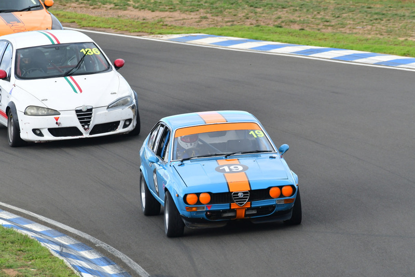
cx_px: 208
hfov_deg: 3.5
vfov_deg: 2.4
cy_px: 138
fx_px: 6746
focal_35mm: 585
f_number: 7.1
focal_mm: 390
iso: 640
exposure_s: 1/640
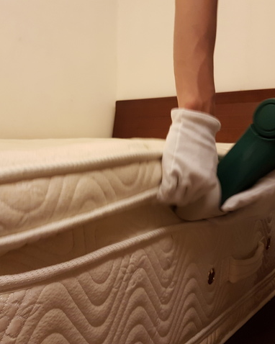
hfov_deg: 43.3
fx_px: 346
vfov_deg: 52.9
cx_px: 126
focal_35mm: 34
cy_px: 172
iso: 160
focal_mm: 4.2
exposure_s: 1/24
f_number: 1.7
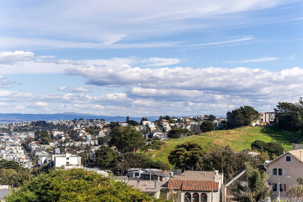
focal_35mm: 70
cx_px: 152
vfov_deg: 19.4
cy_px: 101
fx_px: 589
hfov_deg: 28.9
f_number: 9
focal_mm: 70
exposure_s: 1/320
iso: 100
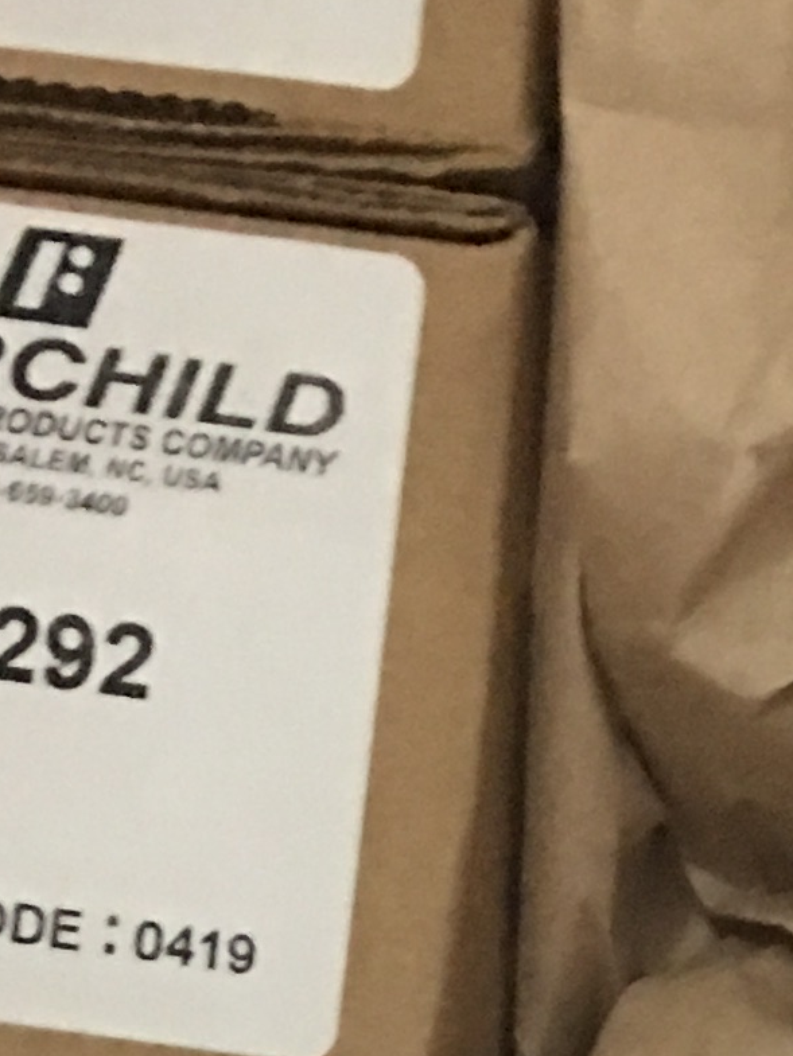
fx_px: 4550
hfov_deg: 9.4
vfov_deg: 11.9
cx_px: 1472
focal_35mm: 149
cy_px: 2058
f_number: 2.2
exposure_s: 1/8
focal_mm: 4.15
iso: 160
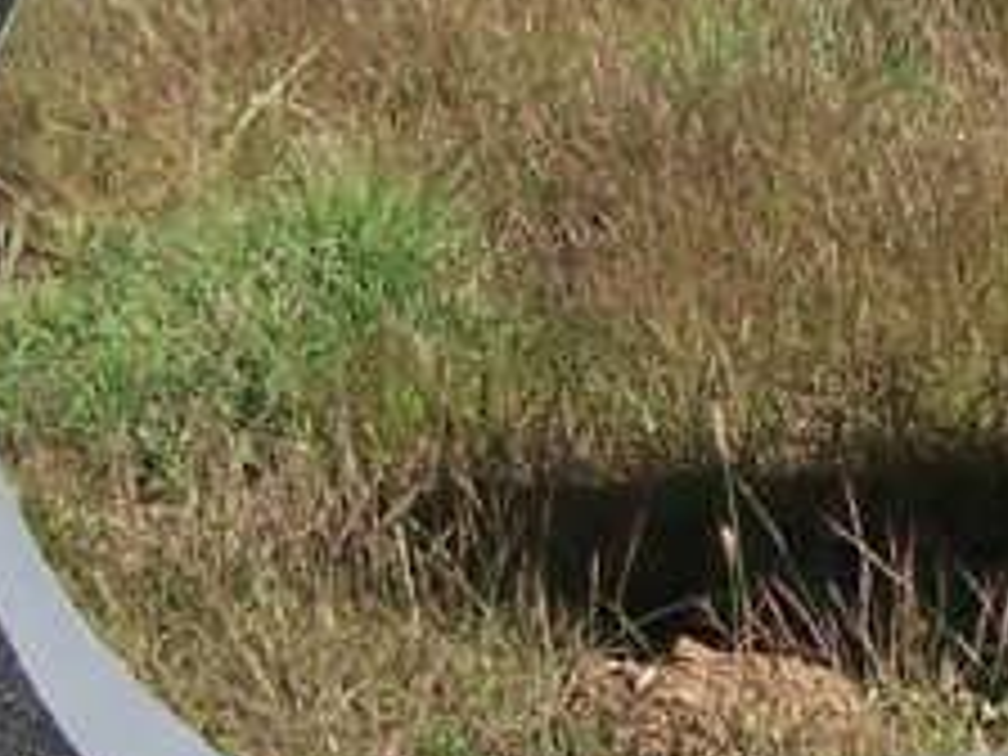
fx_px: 5940
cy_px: 544
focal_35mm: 204
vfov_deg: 7.3
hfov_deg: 9.5
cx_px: 1422
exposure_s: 1/750
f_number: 4
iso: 80
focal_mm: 6.3
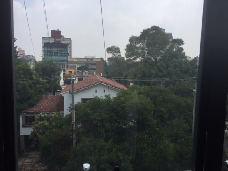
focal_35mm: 29
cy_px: 86
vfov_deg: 48.2
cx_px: 114
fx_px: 191
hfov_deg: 61.7
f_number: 2.2
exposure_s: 1/942
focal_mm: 4.15
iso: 32
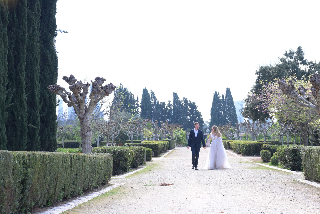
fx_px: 516
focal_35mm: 58
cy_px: 103
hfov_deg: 34.0
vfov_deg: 23.4
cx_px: 225
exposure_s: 1/640
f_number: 3.5
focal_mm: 38
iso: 125
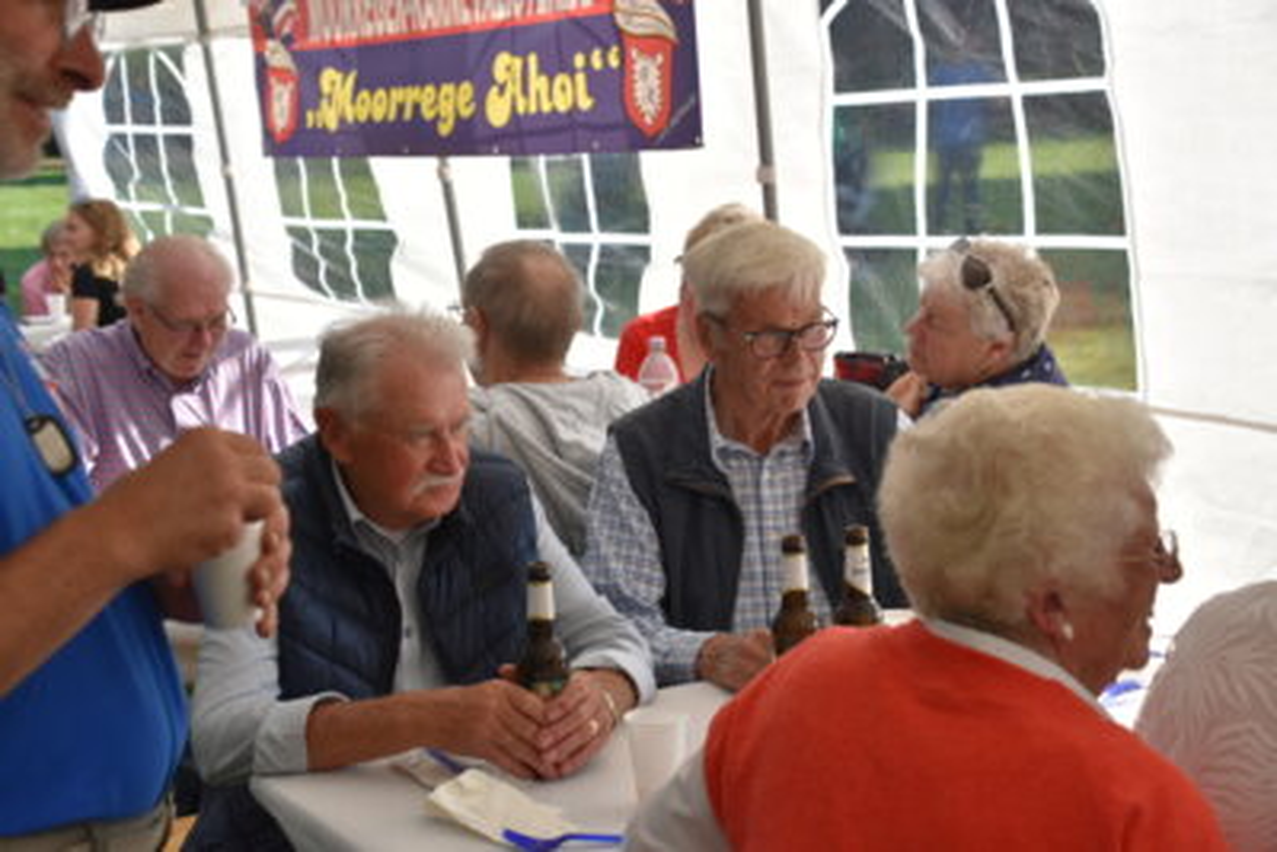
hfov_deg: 33.4
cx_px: 638
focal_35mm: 60
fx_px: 2129
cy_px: 426
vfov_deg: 22.6
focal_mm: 40
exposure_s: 1/1250
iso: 400
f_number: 5
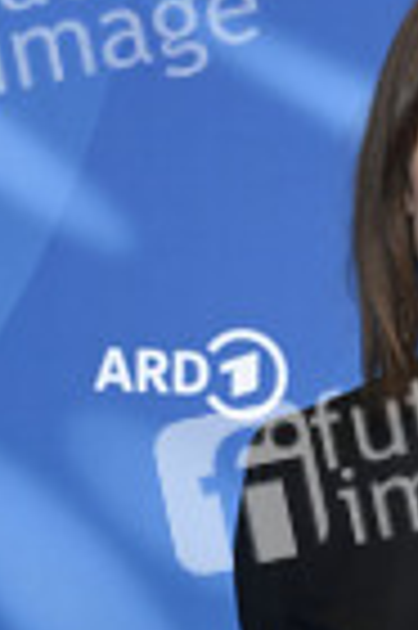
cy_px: 693
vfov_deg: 6.8
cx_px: 517
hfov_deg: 4.6
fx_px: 5238
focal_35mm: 300
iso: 1000
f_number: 5.6
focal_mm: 105
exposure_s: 1/250
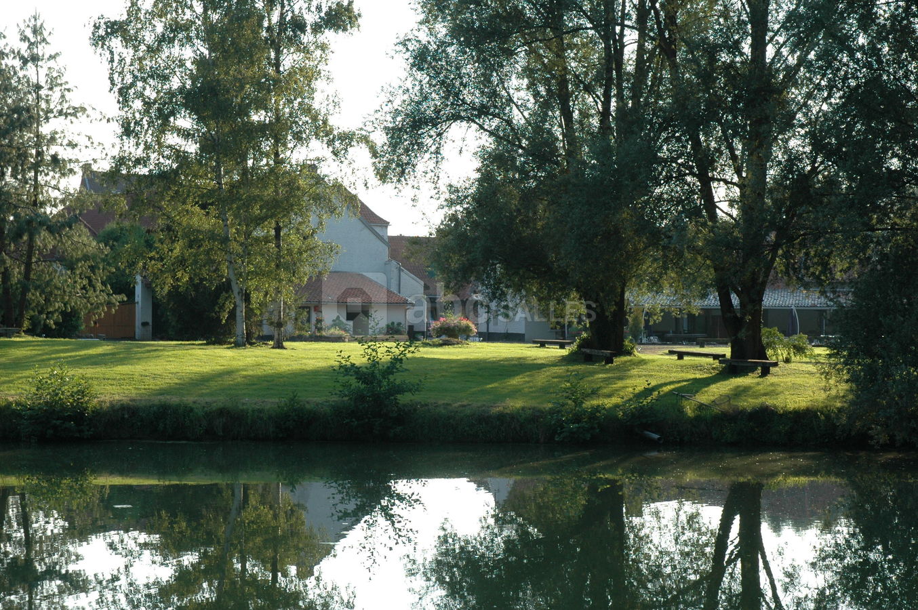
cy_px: 305
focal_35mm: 69
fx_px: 1758
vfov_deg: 19.7
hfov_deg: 29.3
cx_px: 459
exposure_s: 1/200
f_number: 8
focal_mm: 46
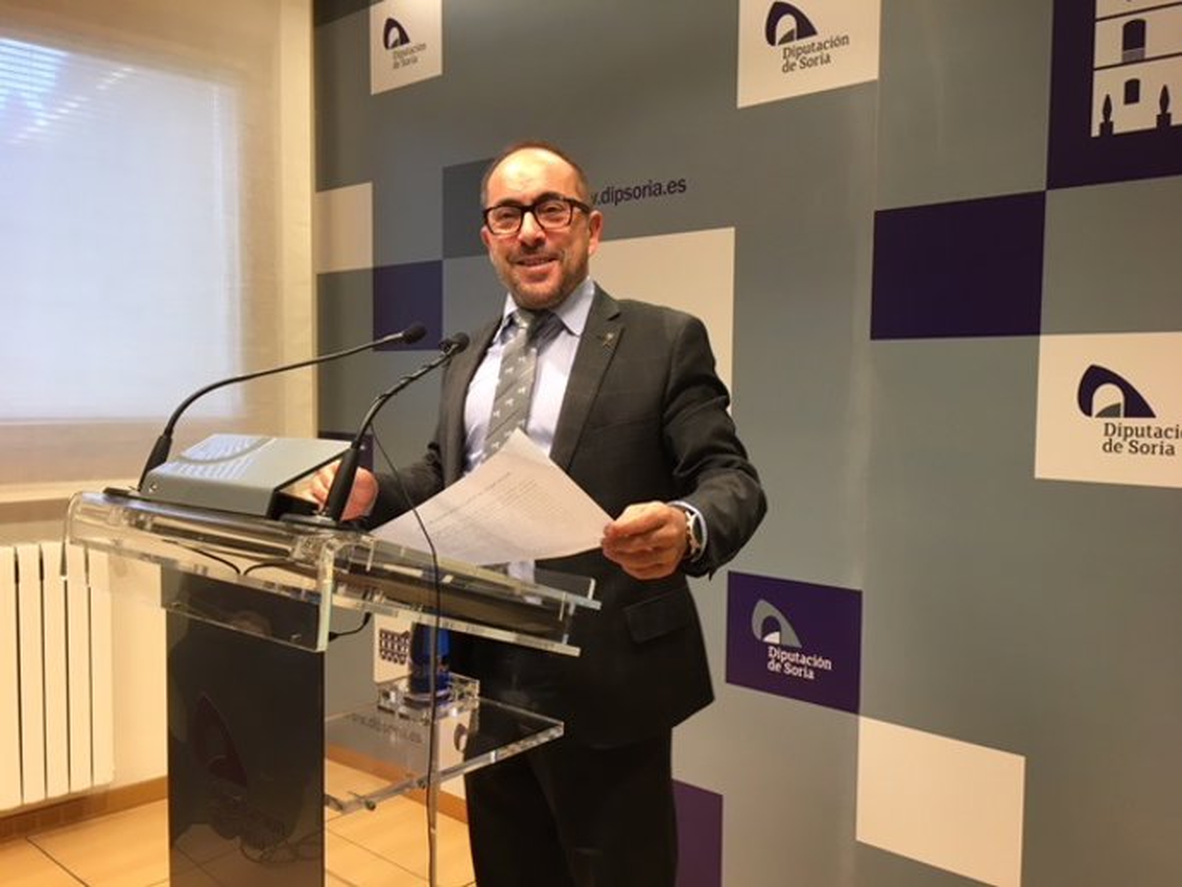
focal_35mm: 29
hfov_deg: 61.6
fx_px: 991
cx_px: 591
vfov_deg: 48.3
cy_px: 444
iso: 64
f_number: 2.2
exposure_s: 1/33
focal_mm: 4.15
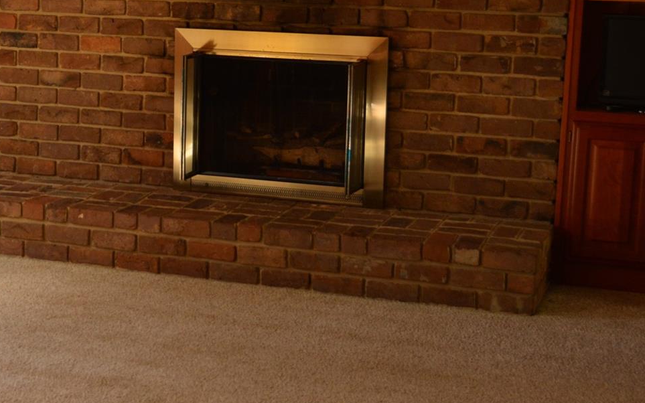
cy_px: 140
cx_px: 120
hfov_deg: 26.0
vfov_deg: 16.7
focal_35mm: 78
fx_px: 1371
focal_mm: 24
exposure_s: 1/60
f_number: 3.8
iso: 400
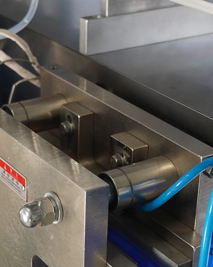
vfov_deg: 20.6
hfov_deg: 16.5
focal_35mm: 93
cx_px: 95
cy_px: 162
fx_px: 733
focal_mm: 47
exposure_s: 1/100
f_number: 5.6
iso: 1600
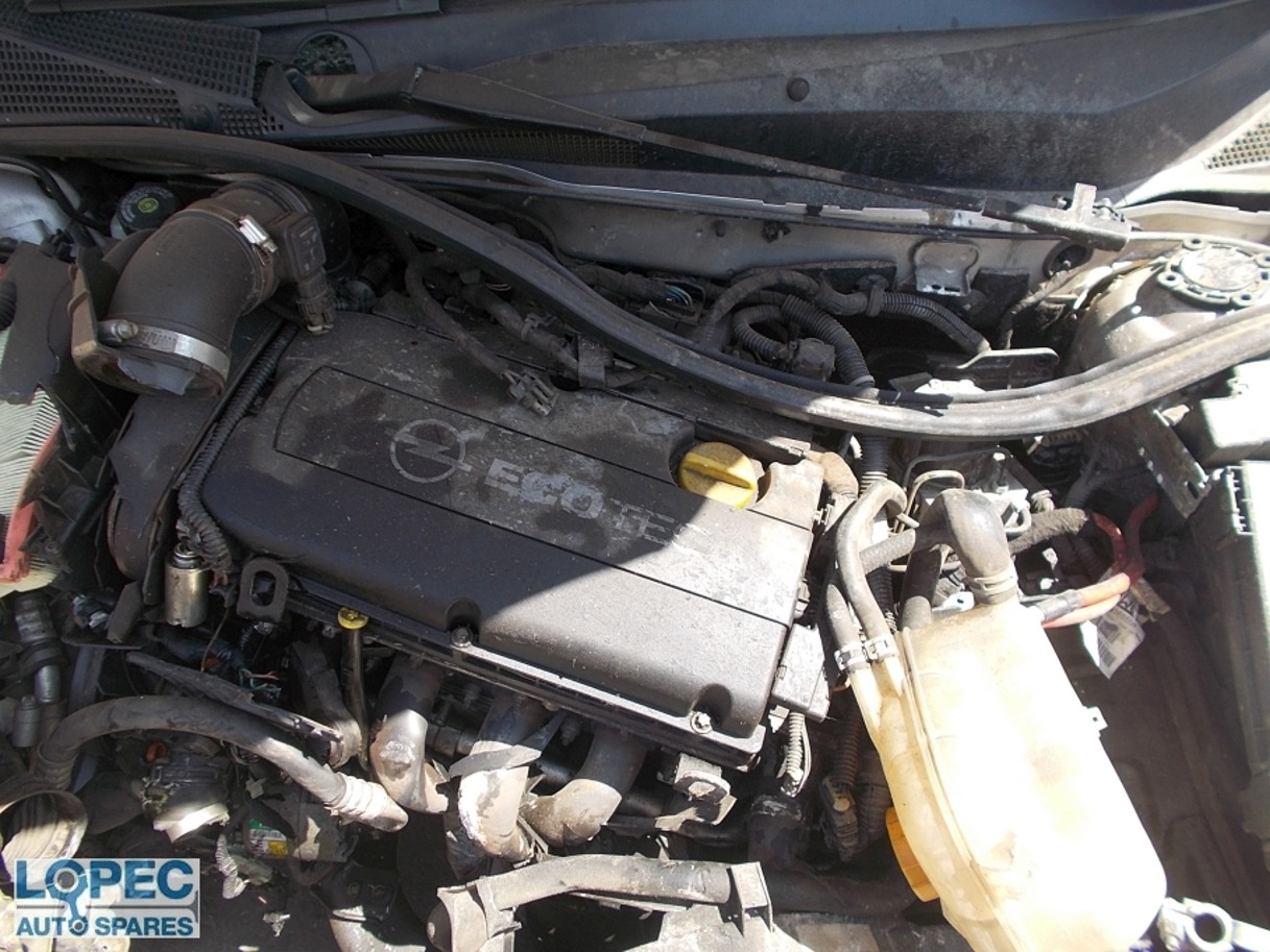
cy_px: 476
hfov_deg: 67.3
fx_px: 954
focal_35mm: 26
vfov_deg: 53.1
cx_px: 635
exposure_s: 1/200
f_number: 3.2
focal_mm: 4.6
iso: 80
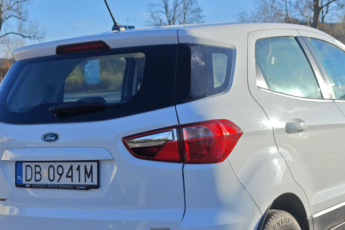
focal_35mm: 68
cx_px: 180
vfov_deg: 19.8
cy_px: 178
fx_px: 652
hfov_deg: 29.7
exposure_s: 1/2182
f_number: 2
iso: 50
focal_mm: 8.72
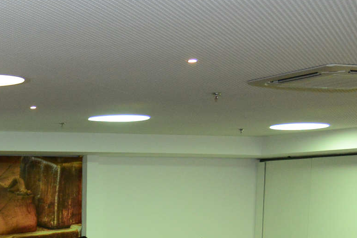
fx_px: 853
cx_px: -103
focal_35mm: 86
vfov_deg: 14.9
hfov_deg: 21.5
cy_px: 346
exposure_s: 1/50
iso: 2000
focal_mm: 24
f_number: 4
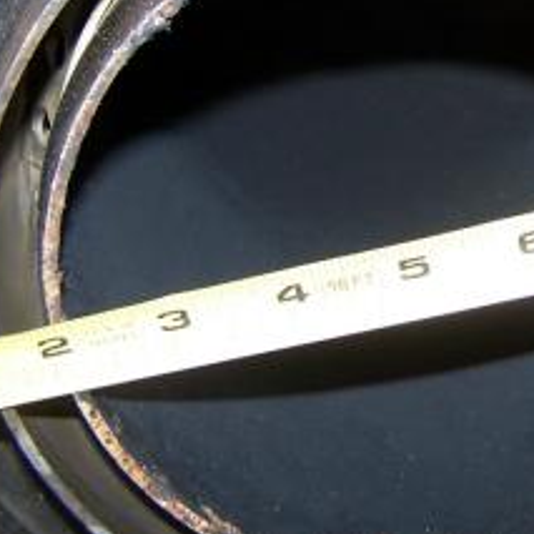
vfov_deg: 19.9
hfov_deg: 19.7
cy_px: 36
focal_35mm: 85
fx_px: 1484
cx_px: 559
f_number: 2.8
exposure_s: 1/60
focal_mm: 6.3
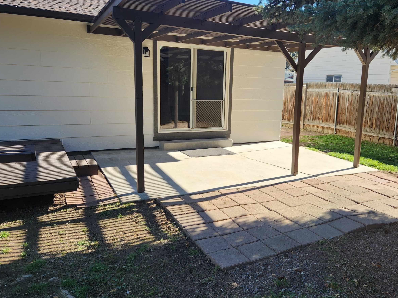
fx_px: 345
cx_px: 231
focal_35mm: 30
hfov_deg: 59.6
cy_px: 139
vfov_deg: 46.8
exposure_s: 1/476
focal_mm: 5.4
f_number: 1.8
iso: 20
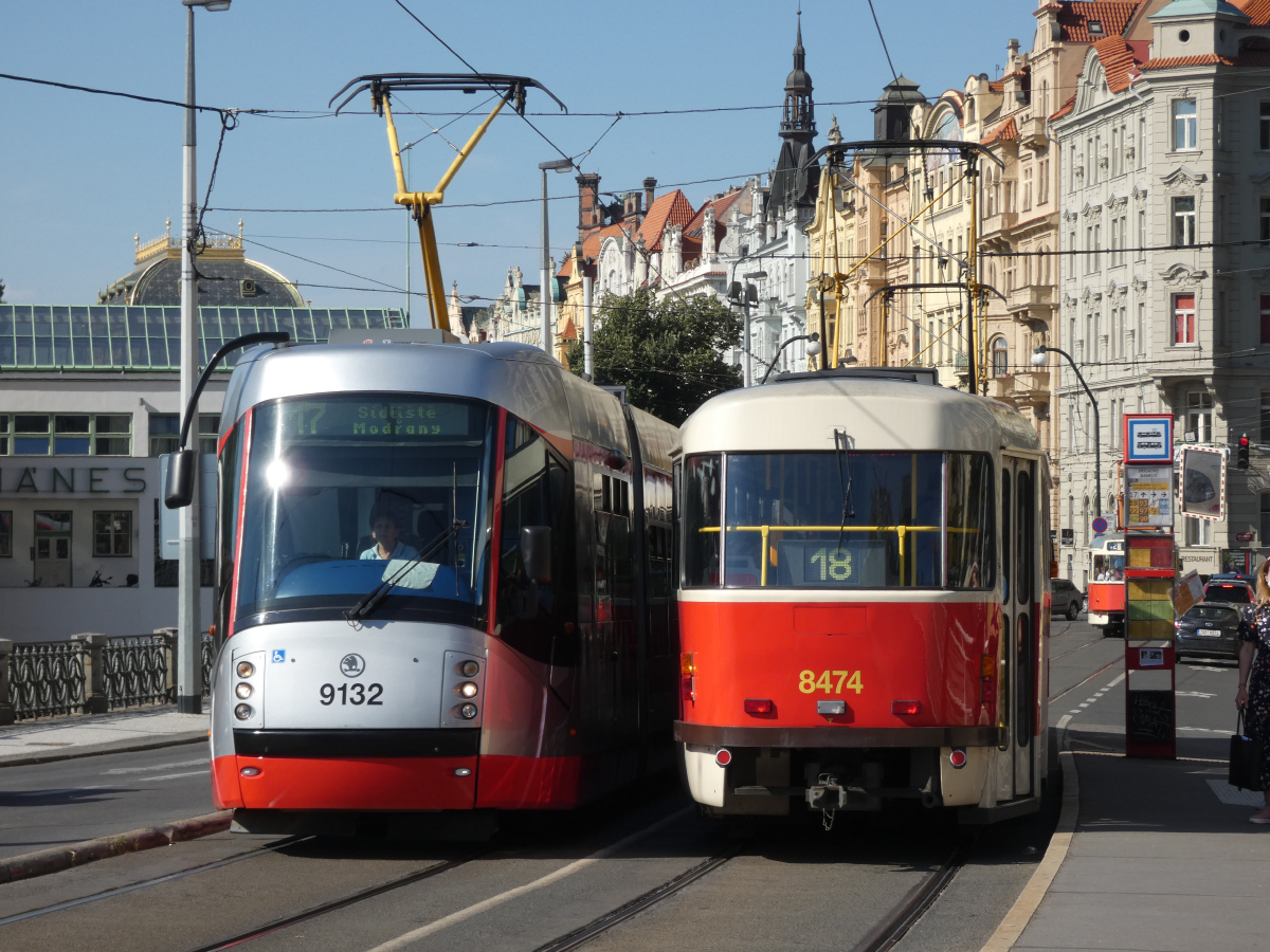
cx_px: 635
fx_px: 4219
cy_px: 476
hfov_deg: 17.1
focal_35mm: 115
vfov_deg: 12.9
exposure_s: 1/500
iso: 80
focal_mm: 20.5
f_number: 5
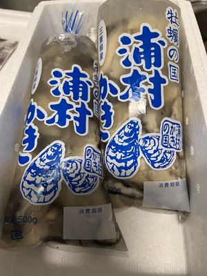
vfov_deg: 67.3
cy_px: 138
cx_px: 104
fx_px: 207
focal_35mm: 26
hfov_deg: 53.1
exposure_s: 1/50
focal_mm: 5.1
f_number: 1.6
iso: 100
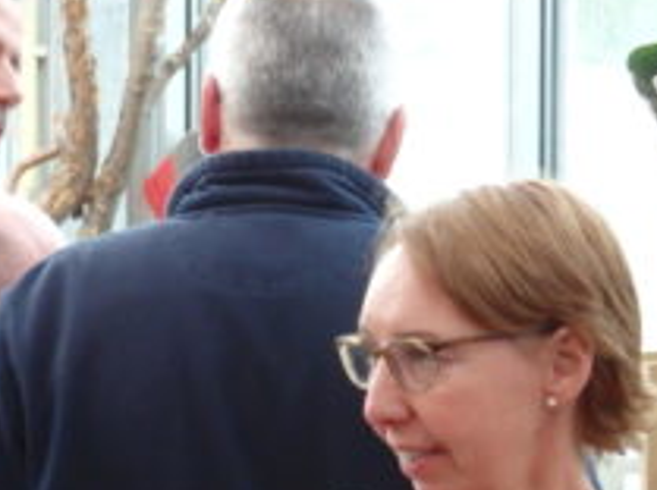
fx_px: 5021
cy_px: 275
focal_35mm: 265
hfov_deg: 7.5
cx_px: 112
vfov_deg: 5.6
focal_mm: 27.5
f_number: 5.5
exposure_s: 1/20
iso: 1250
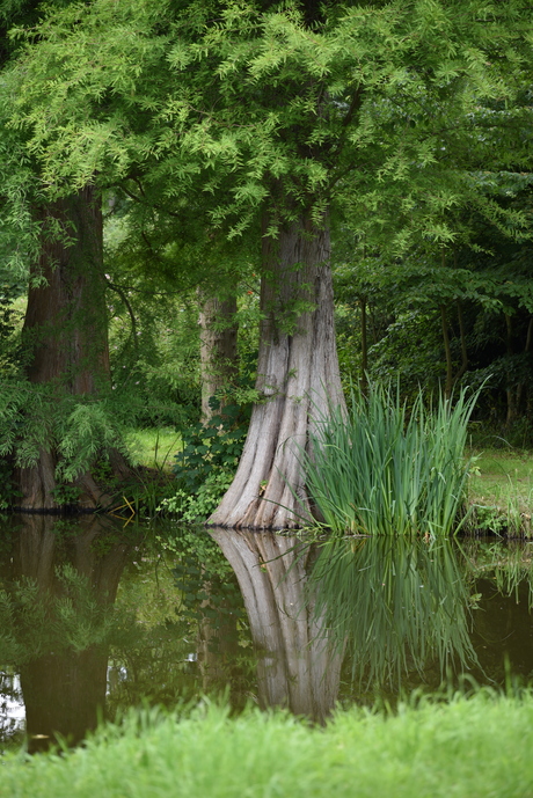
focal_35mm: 105
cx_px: 266
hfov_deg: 13.1
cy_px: 399
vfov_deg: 19.4
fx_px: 2329
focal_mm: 105
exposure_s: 1/250
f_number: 4
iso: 320
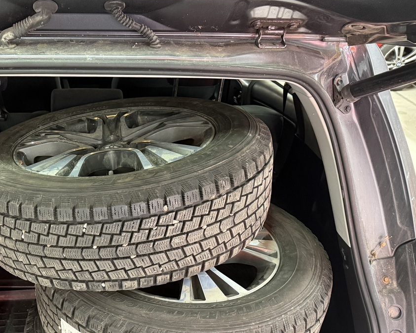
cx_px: 87
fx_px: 493
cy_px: 248
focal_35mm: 40
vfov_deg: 36.5
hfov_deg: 43.7
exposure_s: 1/60
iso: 500
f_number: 1.78
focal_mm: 6.76
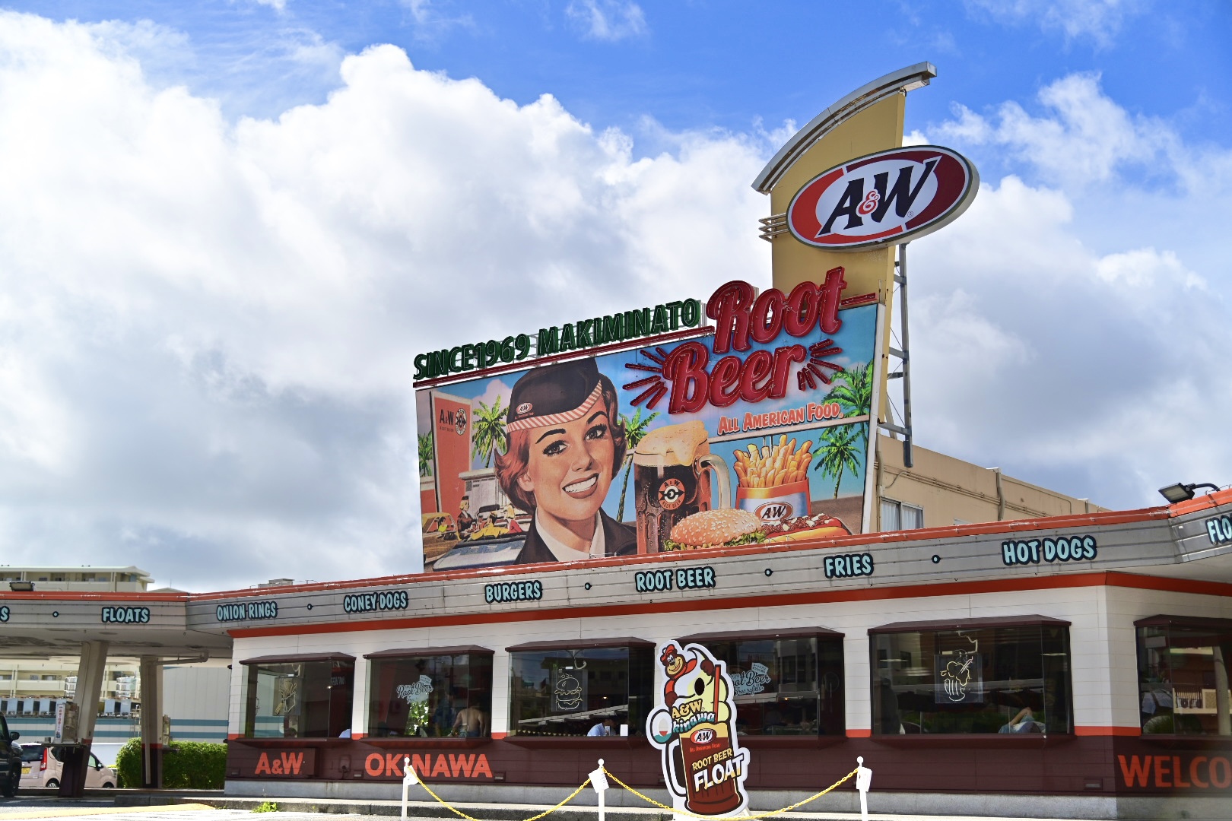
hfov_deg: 42.7
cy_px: 410
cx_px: 616
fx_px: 1574
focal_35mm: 46
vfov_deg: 29.2
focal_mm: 46
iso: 100
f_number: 4
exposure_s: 1/1600
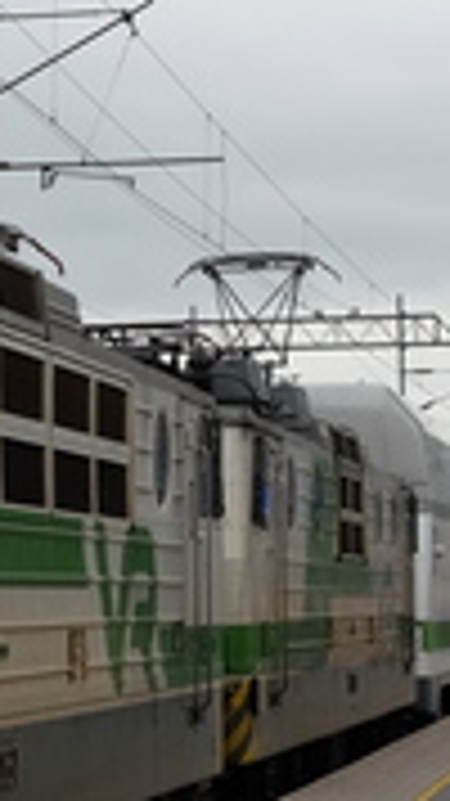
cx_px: -486
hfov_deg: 7.5
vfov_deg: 14.0
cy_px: 459
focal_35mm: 154
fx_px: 3270
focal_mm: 22.3
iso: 200
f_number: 5
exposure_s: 1/140
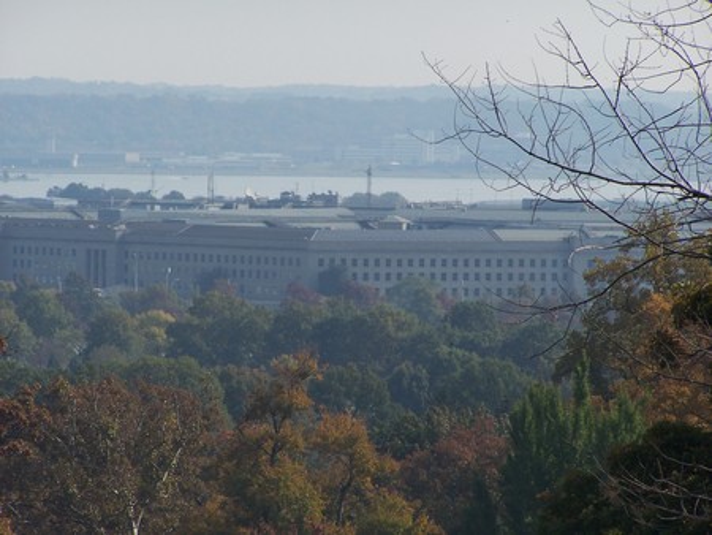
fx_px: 6524
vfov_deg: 4.7
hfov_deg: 6.2
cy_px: 268
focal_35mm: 317
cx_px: 356
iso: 80
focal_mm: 52.6
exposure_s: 1/640
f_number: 5
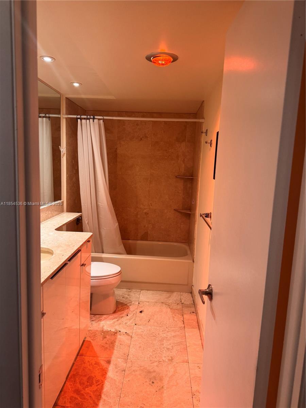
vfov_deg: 71.6
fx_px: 283
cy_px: 204
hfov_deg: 56.8
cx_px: 153
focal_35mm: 24
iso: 200
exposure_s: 1/120
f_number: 1.78
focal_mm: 6.76
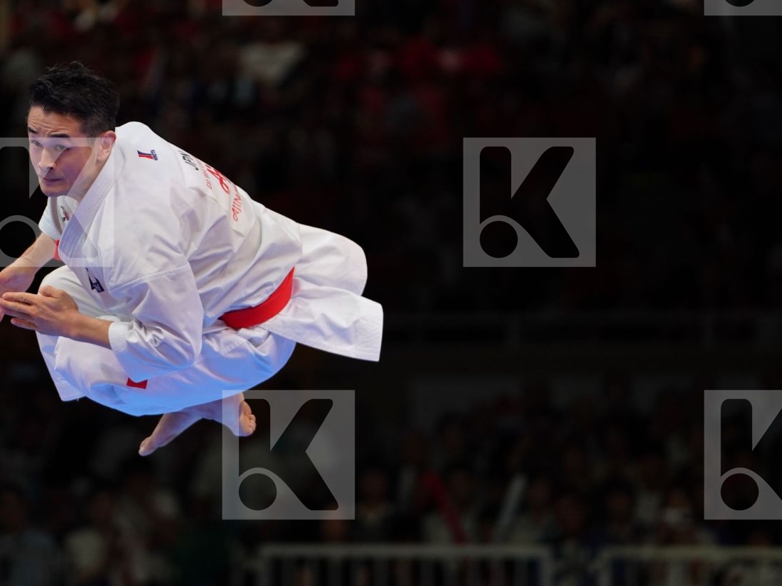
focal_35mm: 269
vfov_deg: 5.5
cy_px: 202
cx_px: 289
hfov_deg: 7.4
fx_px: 6077
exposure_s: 1/1000
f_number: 2.8
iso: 800
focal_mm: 171
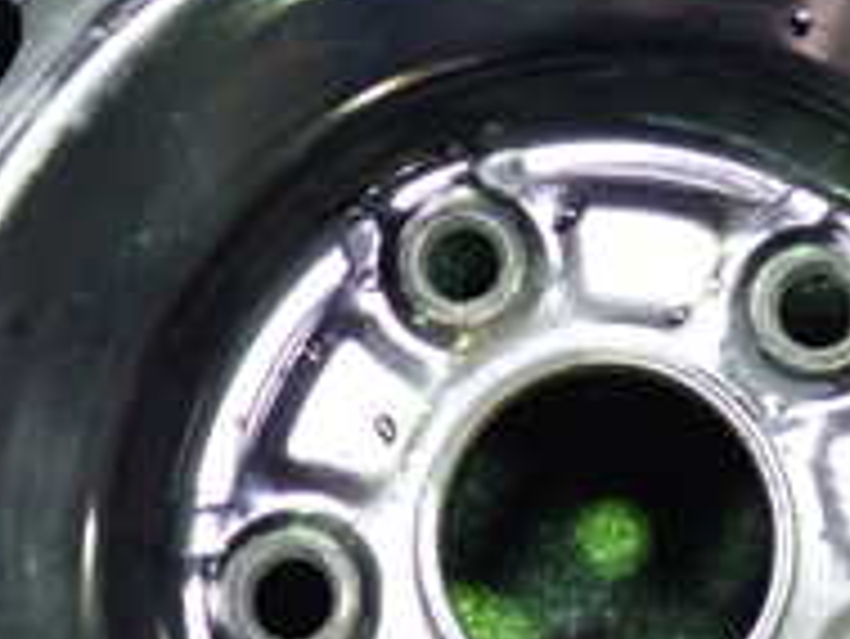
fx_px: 2334
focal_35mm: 95
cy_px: -243
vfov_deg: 14.7
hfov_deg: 20.6
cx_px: 558
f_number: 2.3
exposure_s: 1/20
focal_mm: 5.4
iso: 800
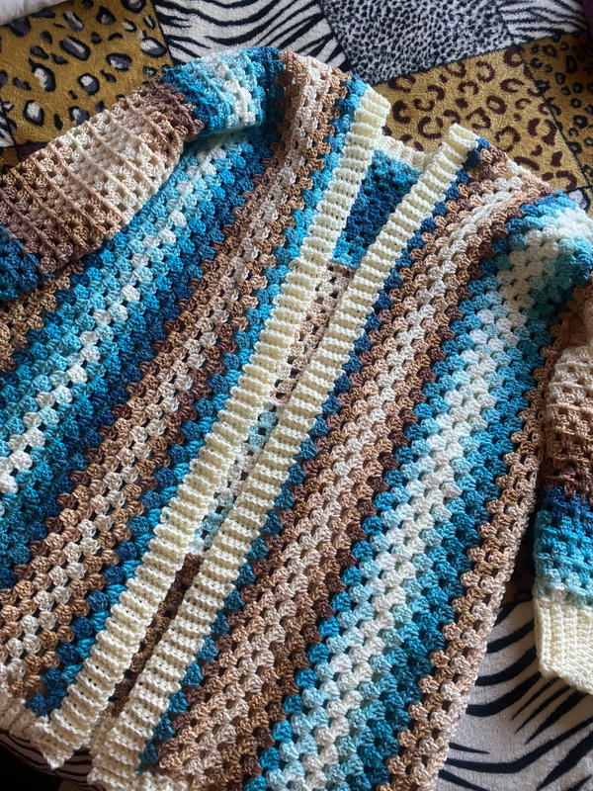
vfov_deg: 67.3
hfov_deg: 53.1
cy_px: 396
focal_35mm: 26
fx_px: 594
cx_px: 296
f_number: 1.8
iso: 125
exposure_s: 1/68
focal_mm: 4.25
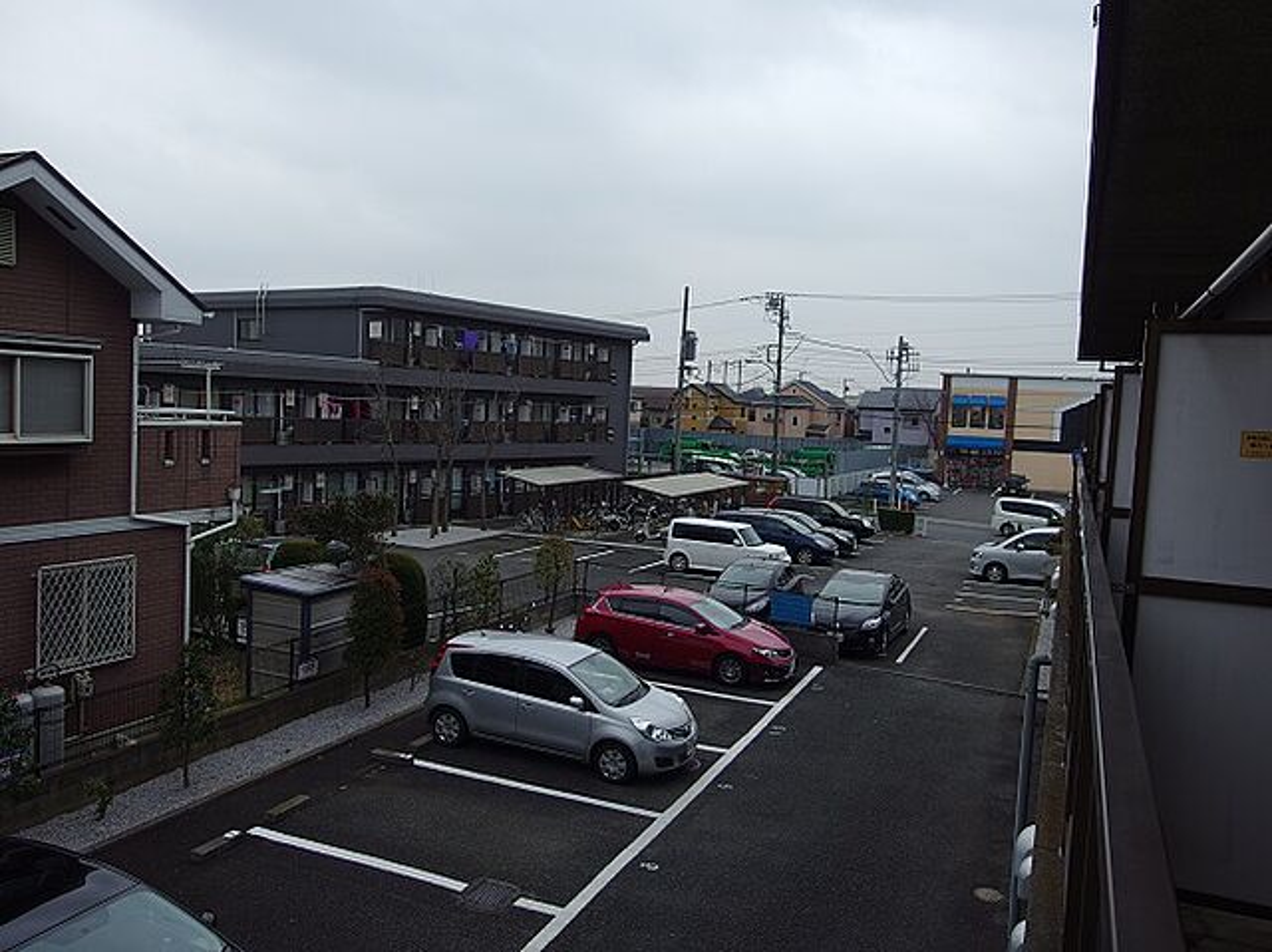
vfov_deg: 49.7
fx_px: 1028
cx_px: 636
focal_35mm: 28
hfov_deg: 63.5
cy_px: 476
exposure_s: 1/1600
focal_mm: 6
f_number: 1.8
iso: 100
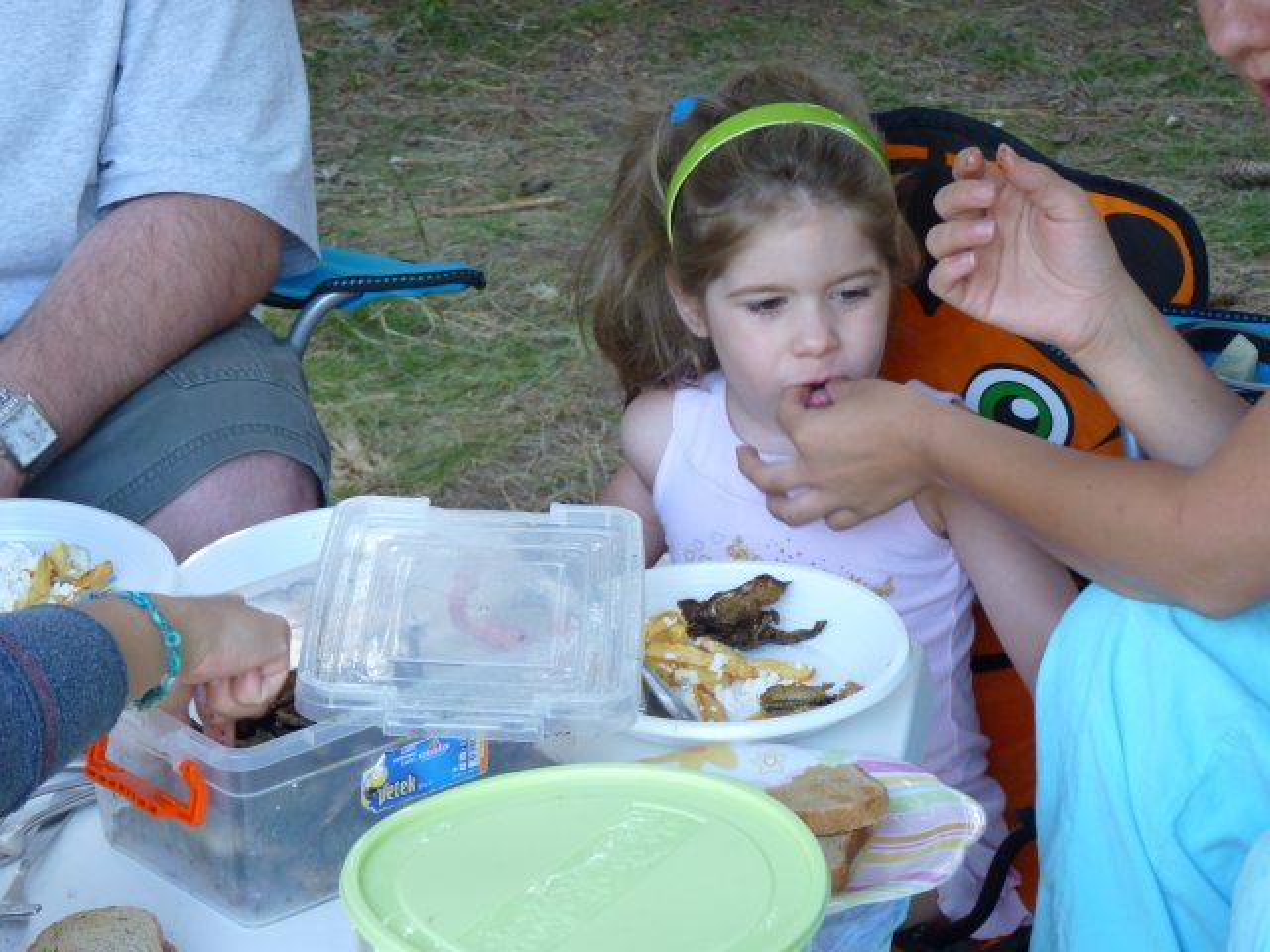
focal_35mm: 105
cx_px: 635
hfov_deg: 18.7
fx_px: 3852
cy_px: 476
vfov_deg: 14.1
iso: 250
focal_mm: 18.7
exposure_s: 1/40
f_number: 3.6
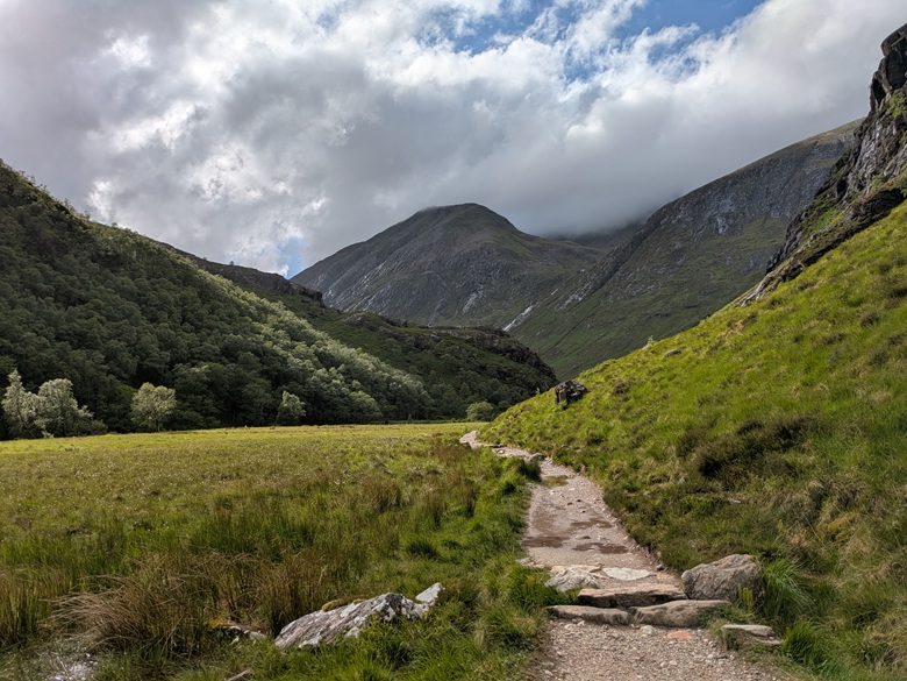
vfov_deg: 54.9
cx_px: 454
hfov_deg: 69.4
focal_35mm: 25
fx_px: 655
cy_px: 340
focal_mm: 5.43
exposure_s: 1/3953
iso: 51
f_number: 1.89
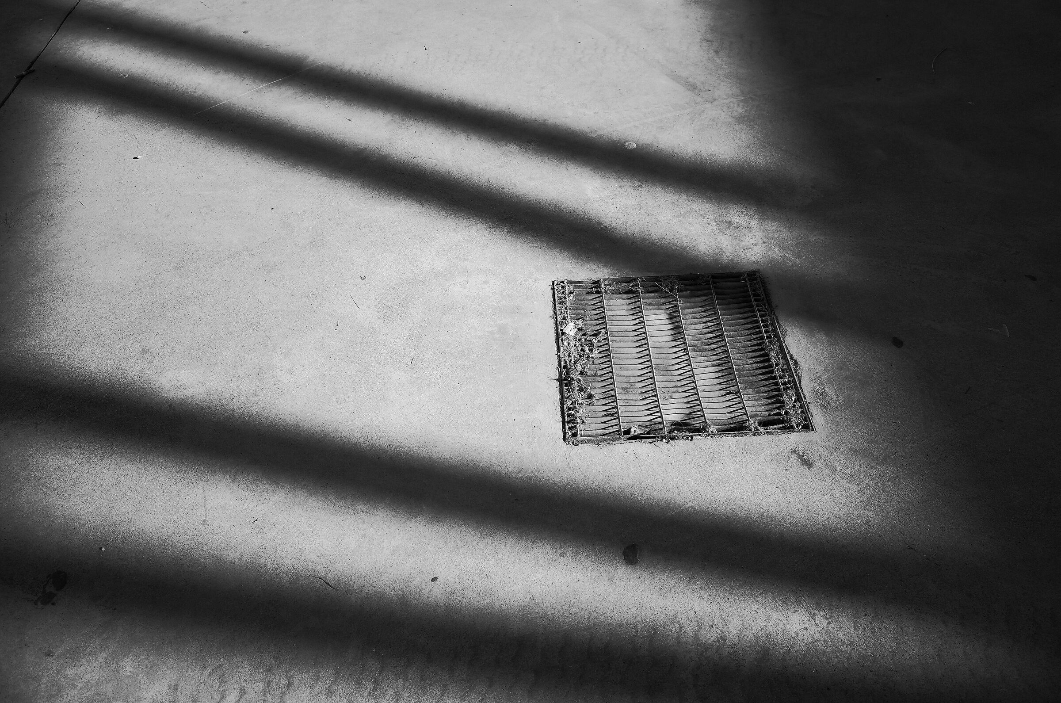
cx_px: 530
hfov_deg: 65.6
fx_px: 824
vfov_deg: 46.2
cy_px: 352
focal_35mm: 28
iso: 100
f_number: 5.6
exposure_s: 1/320
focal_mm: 18.3
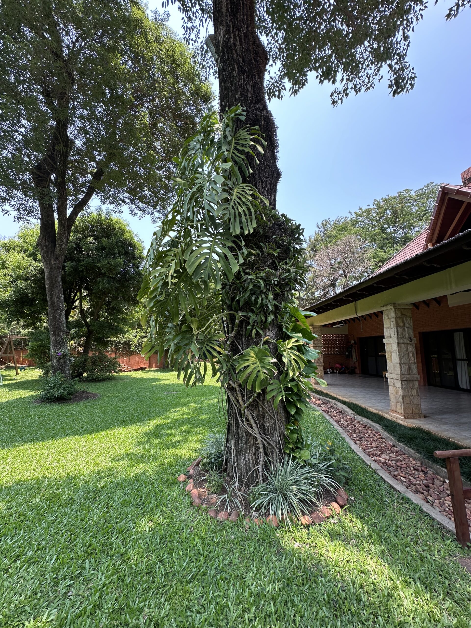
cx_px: 236
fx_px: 254
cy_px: 314
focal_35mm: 14
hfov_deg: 85.7
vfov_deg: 102.1
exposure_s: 1/234
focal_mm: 2.22
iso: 40
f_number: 2.2
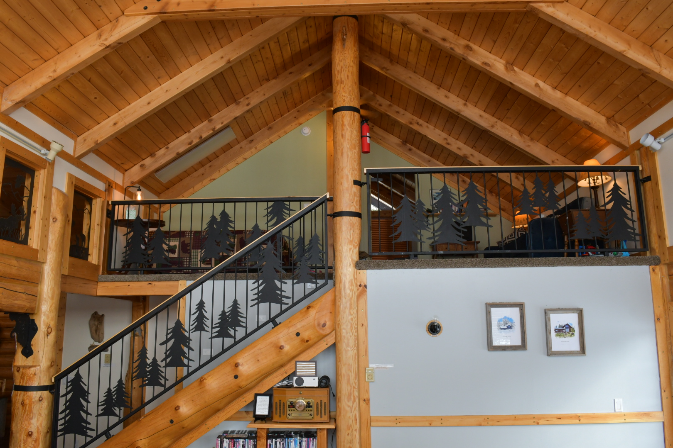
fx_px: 505
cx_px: 336
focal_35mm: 27
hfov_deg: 67.4
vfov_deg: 47.9
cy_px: 224
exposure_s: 1/100
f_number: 10
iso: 640
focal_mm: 18
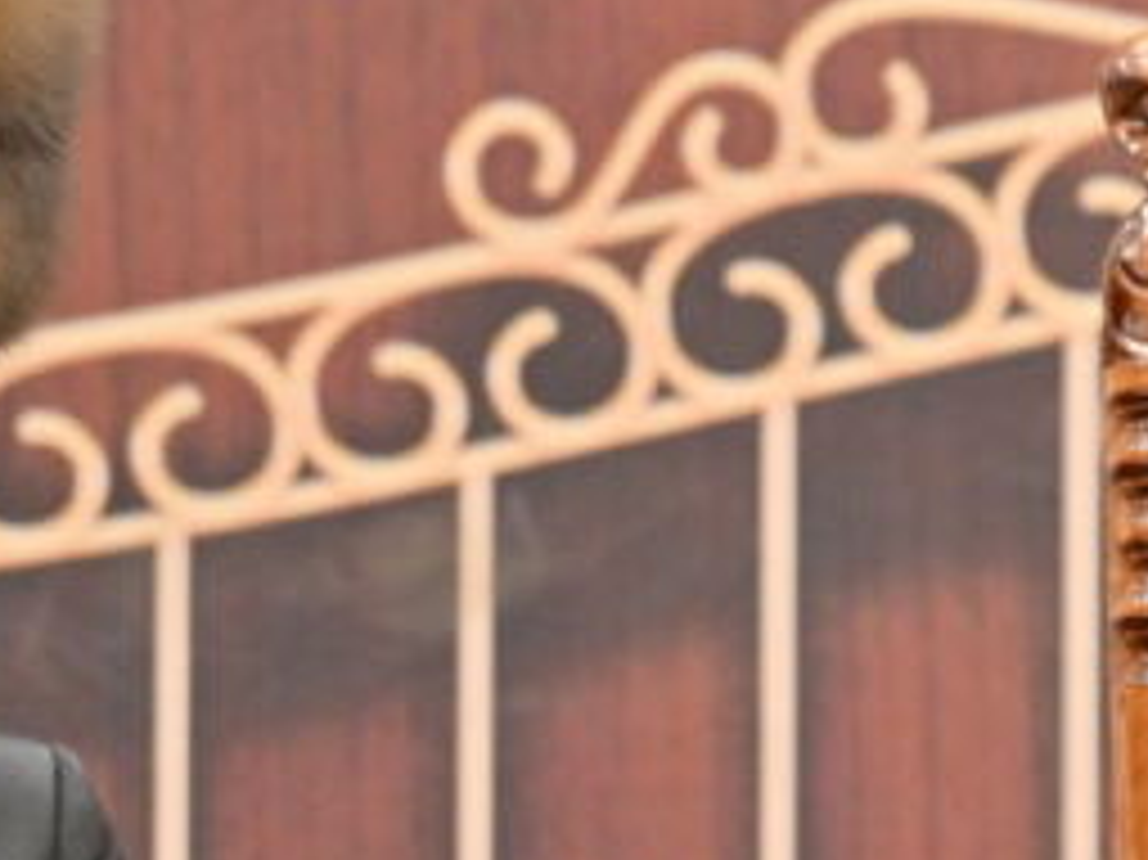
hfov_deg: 1.7
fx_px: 38419
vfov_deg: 1.3
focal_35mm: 1159
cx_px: 1954
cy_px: 617
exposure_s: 1/200
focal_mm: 200
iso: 200
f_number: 2.8
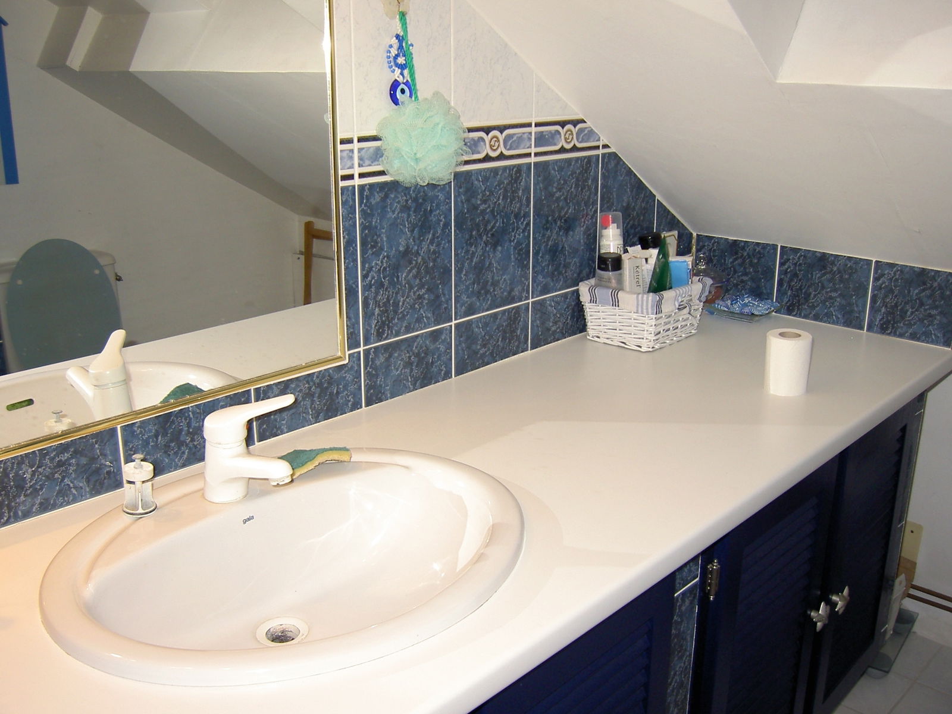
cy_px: 357
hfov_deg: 54.0
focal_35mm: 34
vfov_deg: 41.8
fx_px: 935
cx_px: 476
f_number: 2.8
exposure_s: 1/60
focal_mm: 5.6
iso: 100
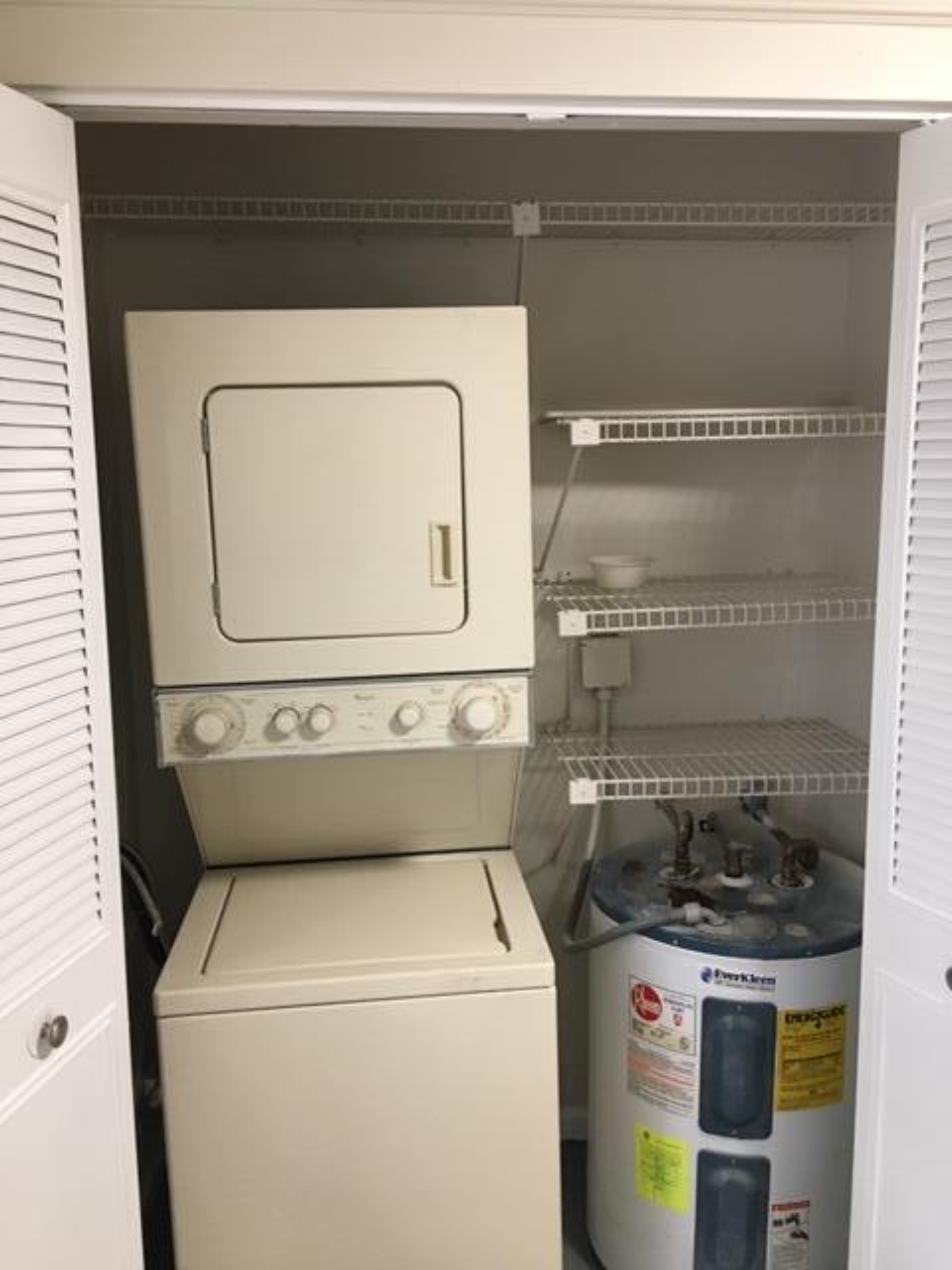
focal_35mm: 29
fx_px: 1063
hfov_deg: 48.2
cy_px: 635
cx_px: 476
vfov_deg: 61.7
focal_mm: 4.15
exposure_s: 1/15
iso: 64
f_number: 2.2
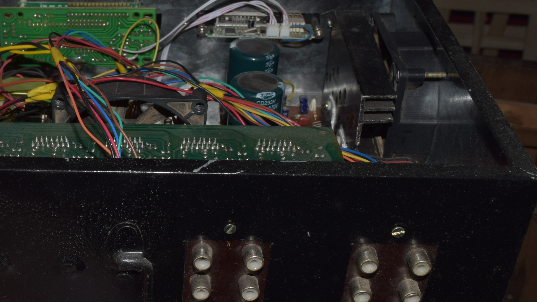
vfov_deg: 18.2
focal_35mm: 66
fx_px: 939
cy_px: 222
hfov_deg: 30.6
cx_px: 61
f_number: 11
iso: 100
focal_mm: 23
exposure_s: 1/60
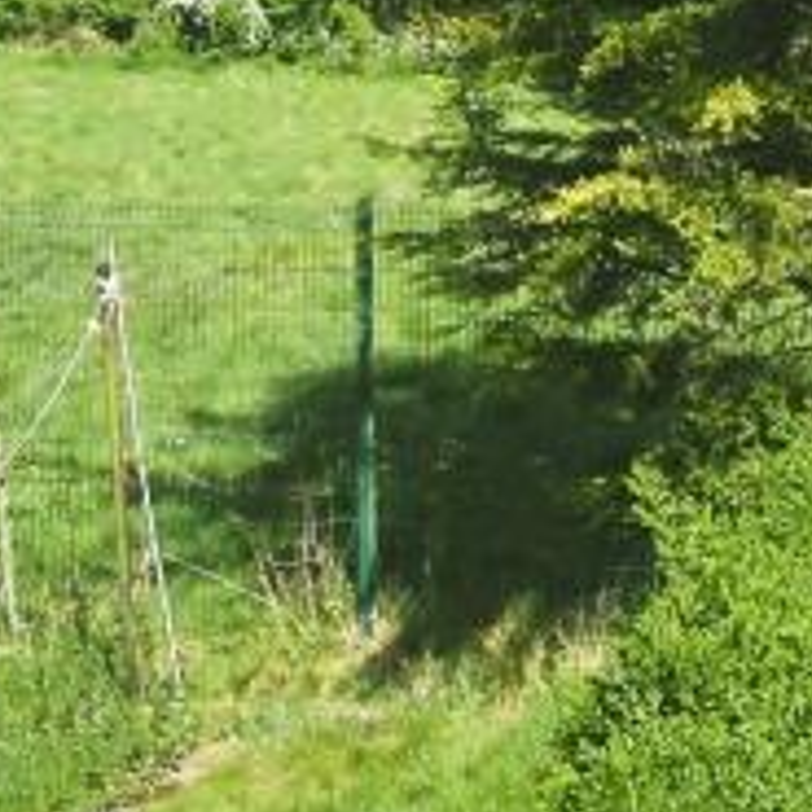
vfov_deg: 17.2
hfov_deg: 14.8
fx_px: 2627
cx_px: 1554
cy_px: 42
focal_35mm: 99
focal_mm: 14
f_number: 11
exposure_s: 1/500
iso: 800
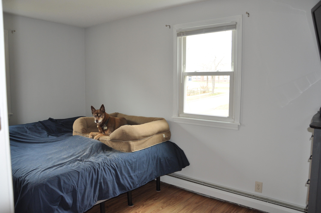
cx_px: 160
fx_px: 240
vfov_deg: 47.8
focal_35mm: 27
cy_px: 106
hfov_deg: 67.4
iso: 400
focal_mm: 18
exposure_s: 1/30
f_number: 3.5
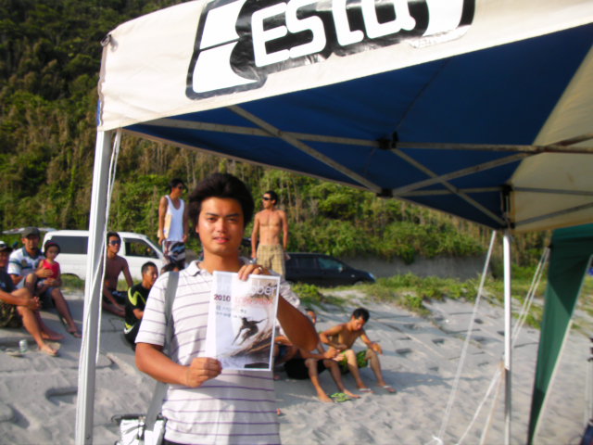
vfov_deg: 37.7
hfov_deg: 49.0
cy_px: 222
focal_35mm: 38
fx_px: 651
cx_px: 296
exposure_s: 1/280
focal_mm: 6.3
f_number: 4
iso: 50
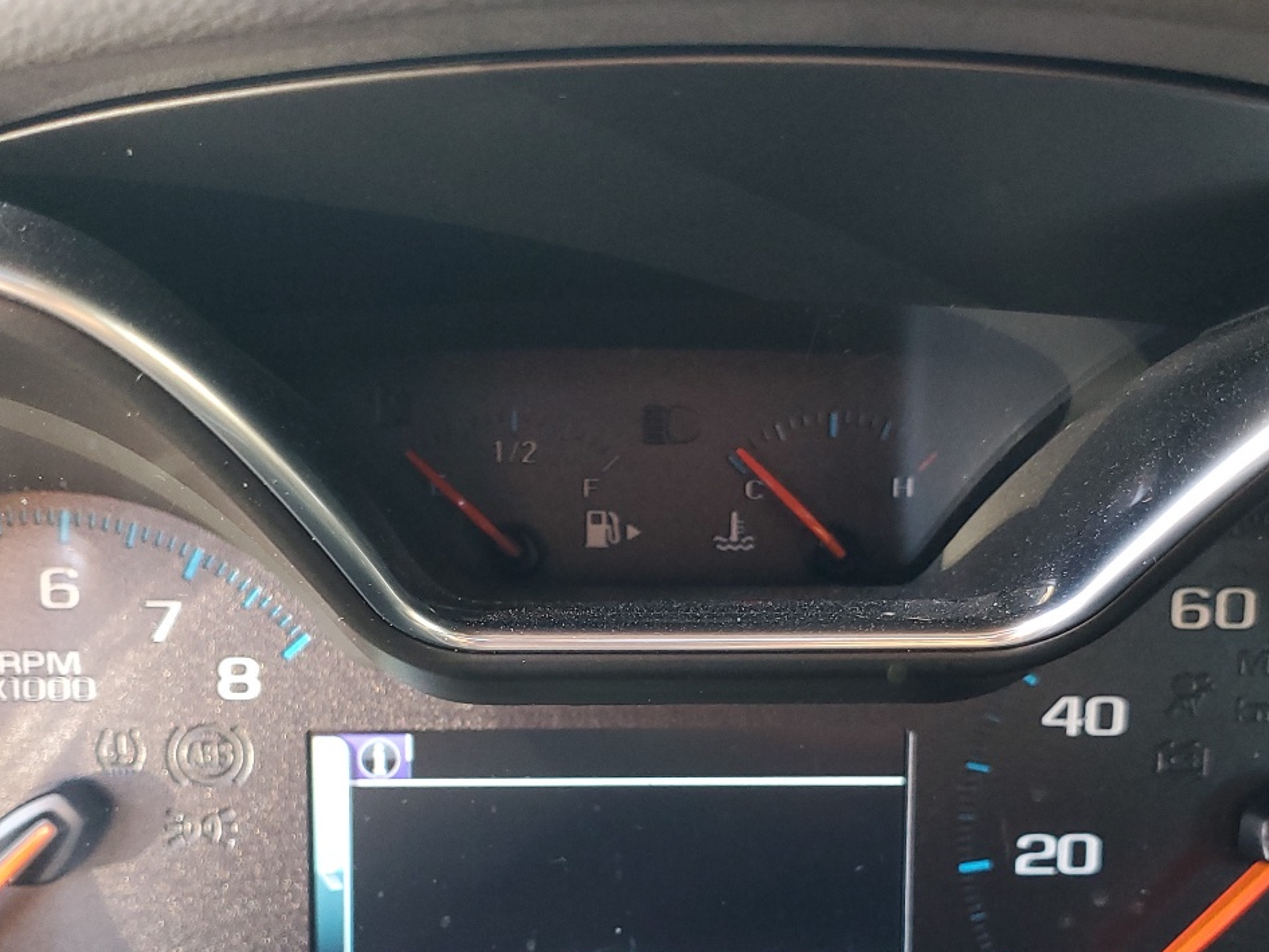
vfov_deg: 32.3
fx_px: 1613
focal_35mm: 44
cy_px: 701
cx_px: 577
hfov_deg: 42.9
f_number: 1.5
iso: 120
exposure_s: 1/60.2
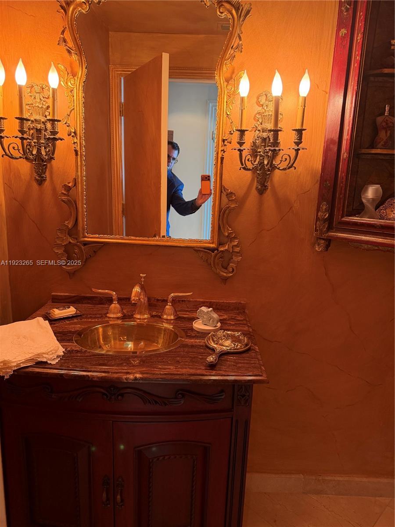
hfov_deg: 56.8
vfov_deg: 71.6
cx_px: 198
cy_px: 264
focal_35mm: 24
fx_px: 365
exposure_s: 1/60
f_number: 1.78
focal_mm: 6.76
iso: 320
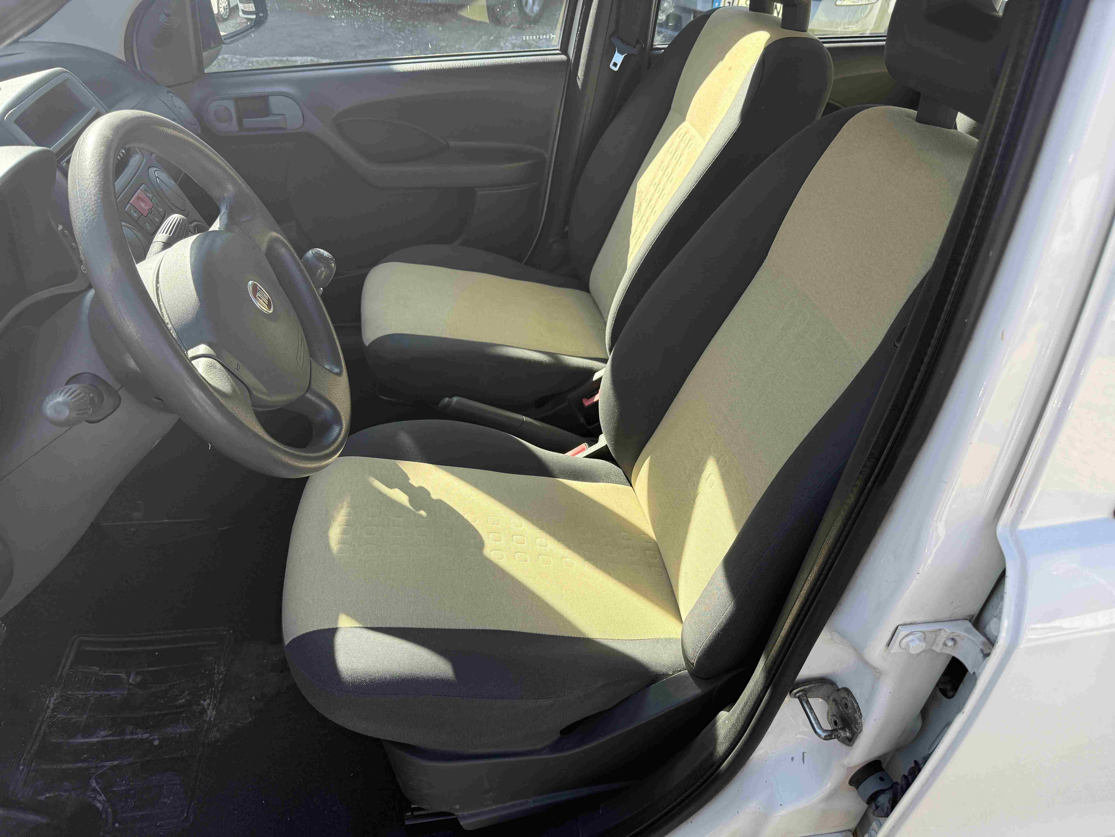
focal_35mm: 24
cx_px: 558
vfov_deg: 56.8
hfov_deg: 71.6
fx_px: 773
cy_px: 418
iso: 100
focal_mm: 6.76
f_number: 1.78
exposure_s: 1/1018
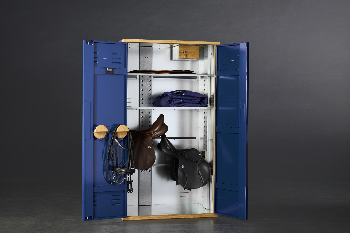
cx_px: 175
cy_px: 116
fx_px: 632
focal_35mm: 65
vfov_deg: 20.9
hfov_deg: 31.0
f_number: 7.1
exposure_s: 1/160
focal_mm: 65
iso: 200
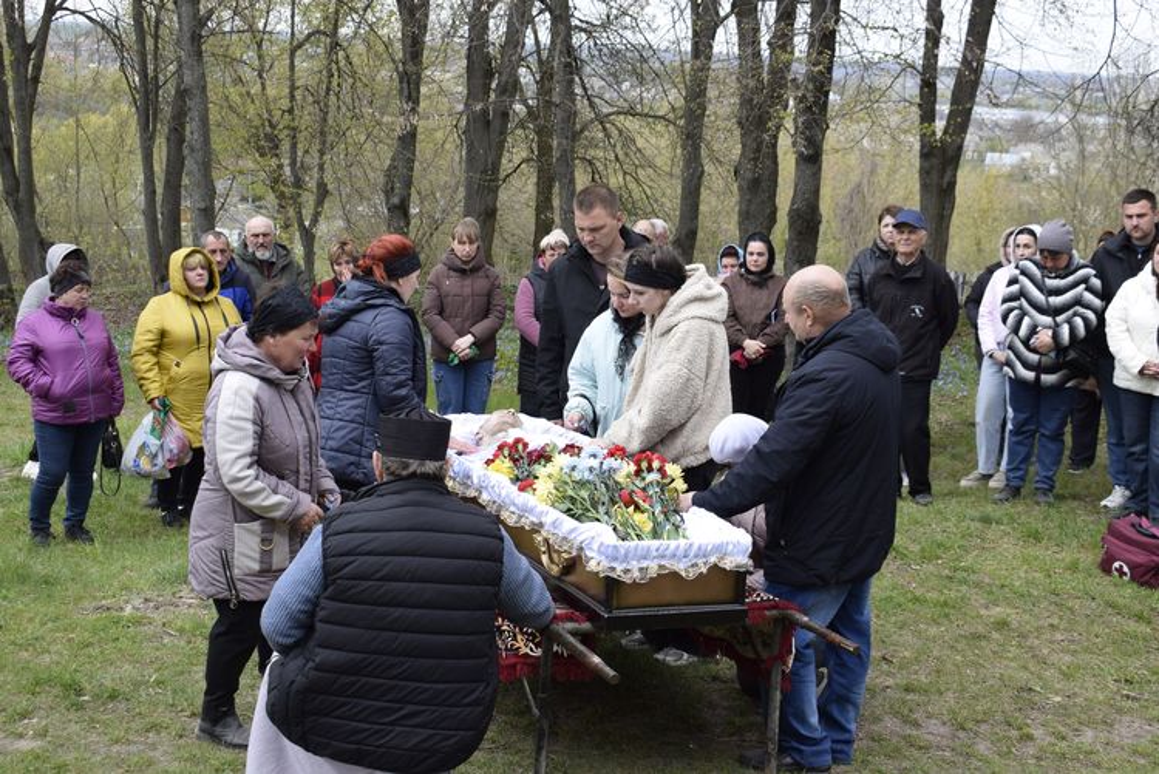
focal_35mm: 48
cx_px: 580
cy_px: 387
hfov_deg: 41.1
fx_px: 1546
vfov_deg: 28.1
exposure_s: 1/250
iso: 360
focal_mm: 32
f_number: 8
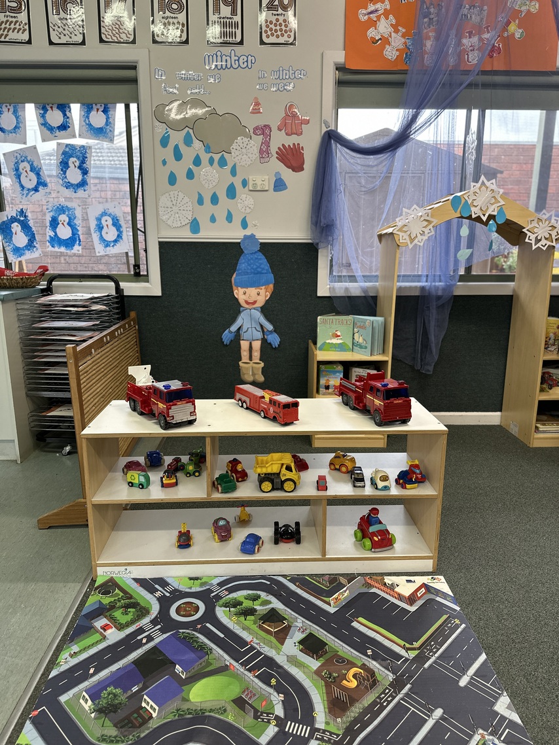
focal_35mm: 24
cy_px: 372
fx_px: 517
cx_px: 280
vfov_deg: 71.6
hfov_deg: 56.8
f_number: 1.78
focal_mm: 6.86
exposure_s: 1/100
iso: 160
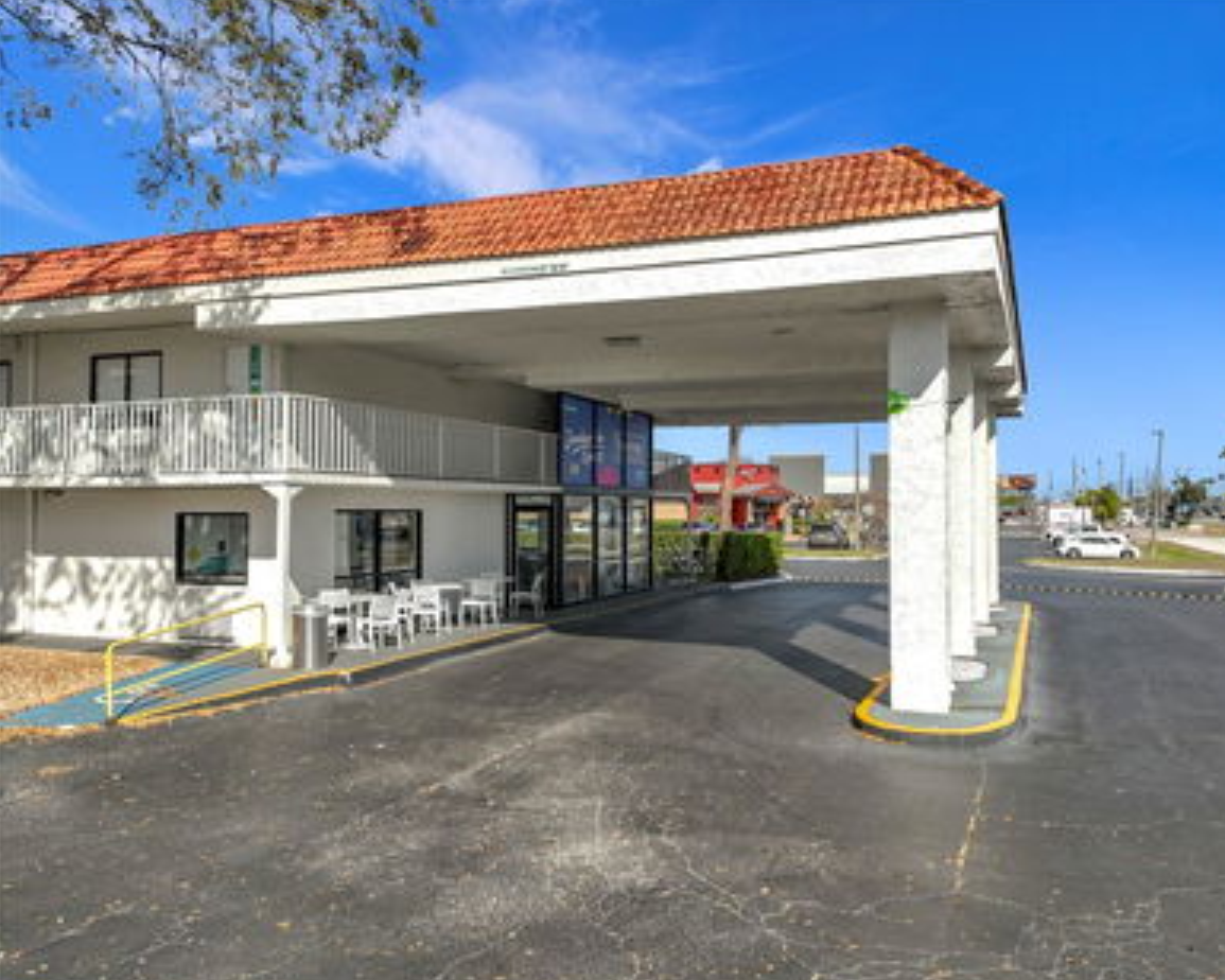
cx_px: 676
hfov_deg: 65.9
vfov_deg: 54.9
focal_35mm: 26
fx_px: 943
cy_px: 490
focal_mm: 12.29
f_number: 2.8
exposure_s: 1/2500
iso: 130
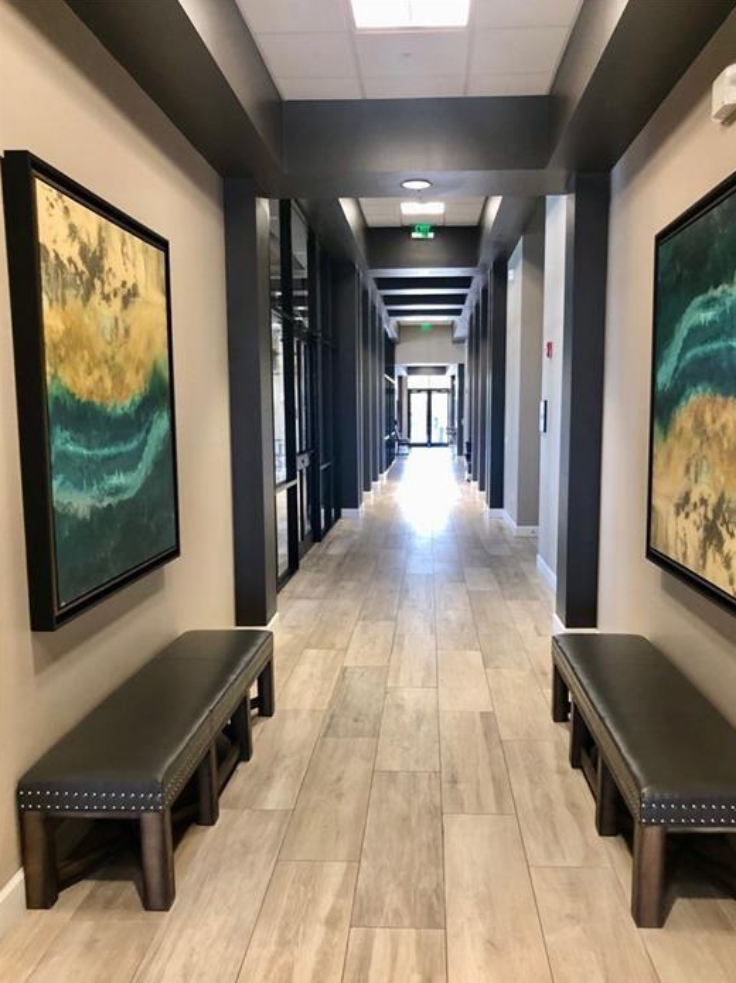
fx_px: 879
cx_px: 401
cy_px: 541
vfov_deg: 58.3
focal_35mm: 31
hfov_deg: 45.4
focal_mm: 3.99
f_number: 1.8
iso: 40
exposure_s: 1/17
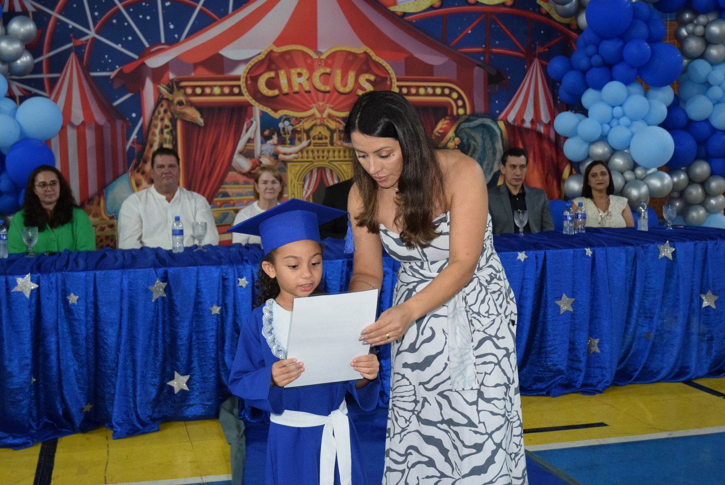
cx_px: 362
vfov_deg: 26.5
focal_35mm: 51
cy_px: 242
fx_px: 1028
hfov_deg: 38.9
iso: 1600
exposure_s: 1/60
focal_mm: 34
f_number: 4
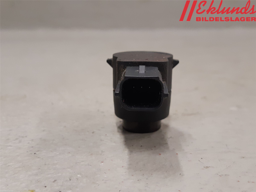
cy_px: 96
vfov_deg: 53.1
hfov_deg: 67.3
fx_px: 192
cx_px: 128
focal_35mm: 26
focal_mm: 3.93
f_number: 1.7
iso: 160
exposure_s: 1/50
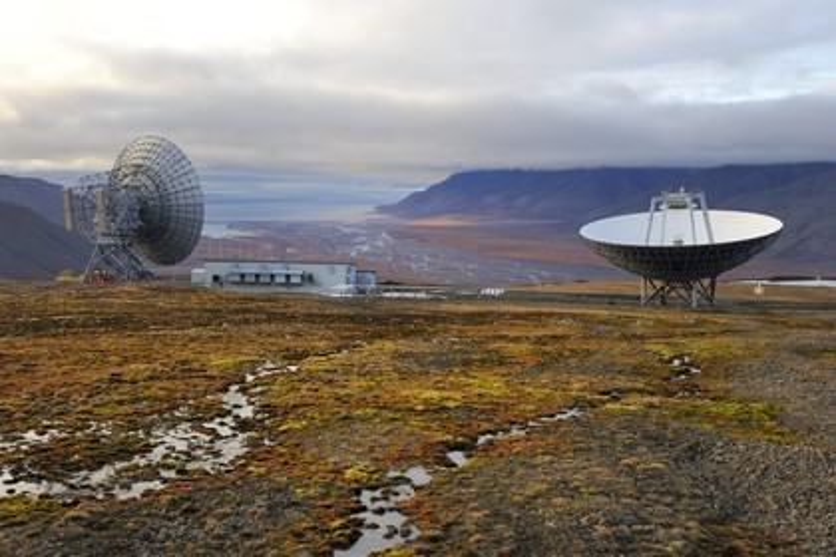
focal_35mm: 44
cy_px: 278
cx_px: 418
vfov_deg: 30.5
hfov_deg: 44.5
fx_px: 1022
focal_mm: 44
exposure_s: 1/160
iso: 200
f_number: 6.3
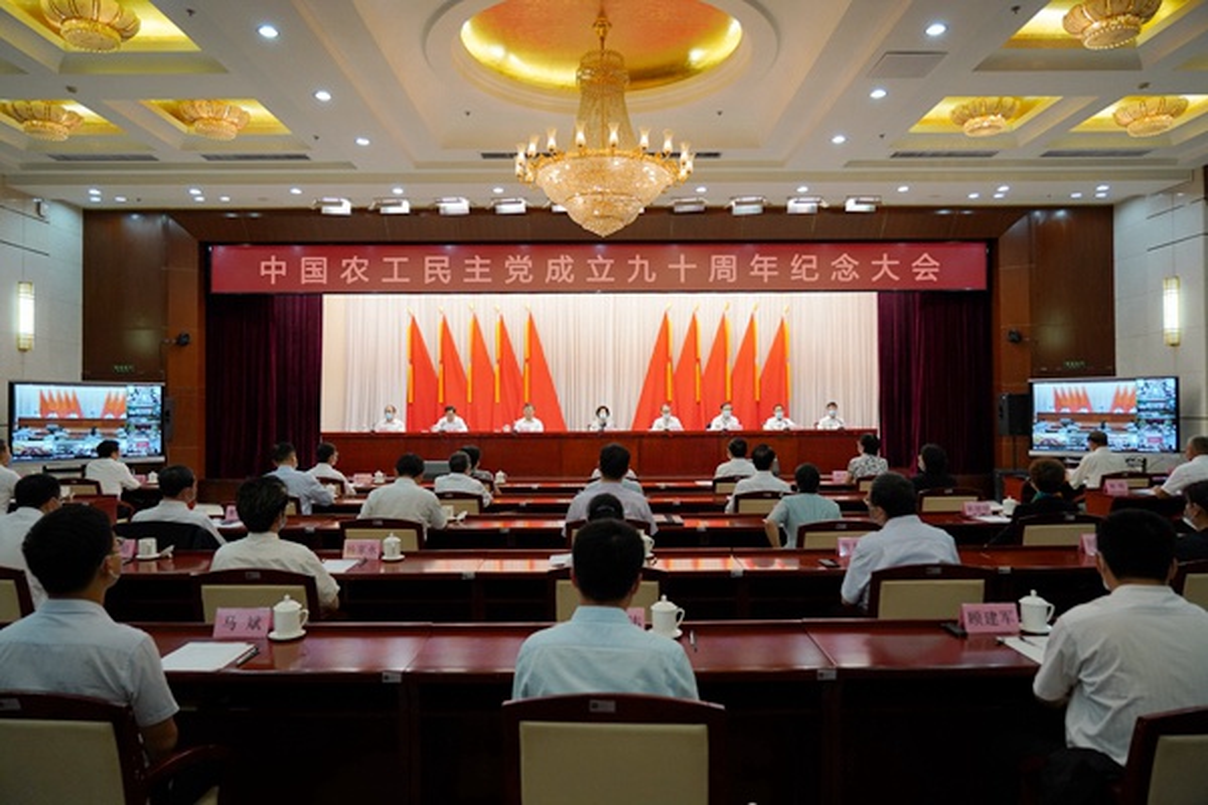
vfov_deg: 53.1
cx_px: 604
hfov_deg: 73.7
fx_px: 805
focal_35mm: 24
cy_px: 402
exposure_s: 1/160
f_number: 4
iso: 1000
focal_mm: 24
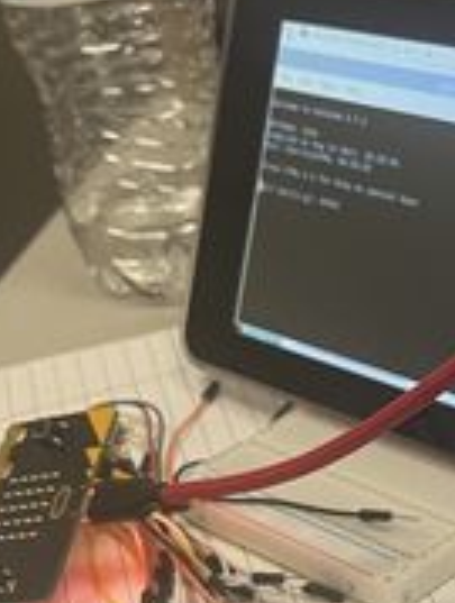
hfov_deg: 16.8
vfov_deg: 23.3
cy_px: 433
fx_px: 1449
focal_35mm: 83
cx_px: 590
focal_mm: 5.1
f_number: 1.6
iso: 125
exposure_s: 1/59
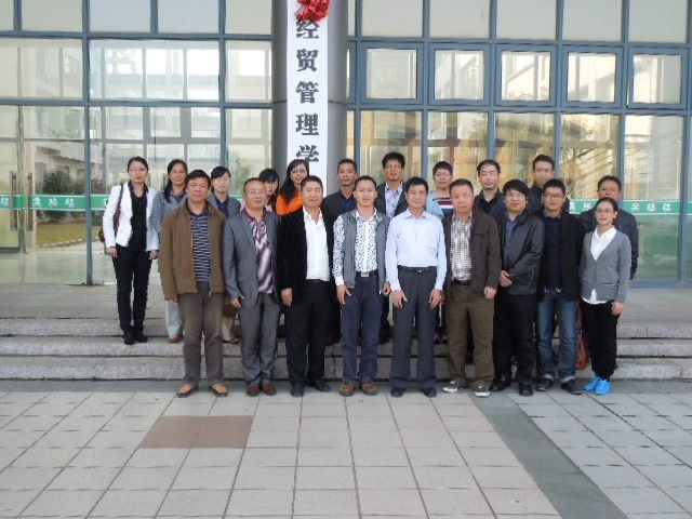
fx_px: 700
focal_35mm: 35
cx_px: 346
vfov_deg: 40.7
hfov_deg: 52.6
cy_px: 260
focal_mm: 6.3
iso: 100
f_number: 3.7
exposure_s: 1/125
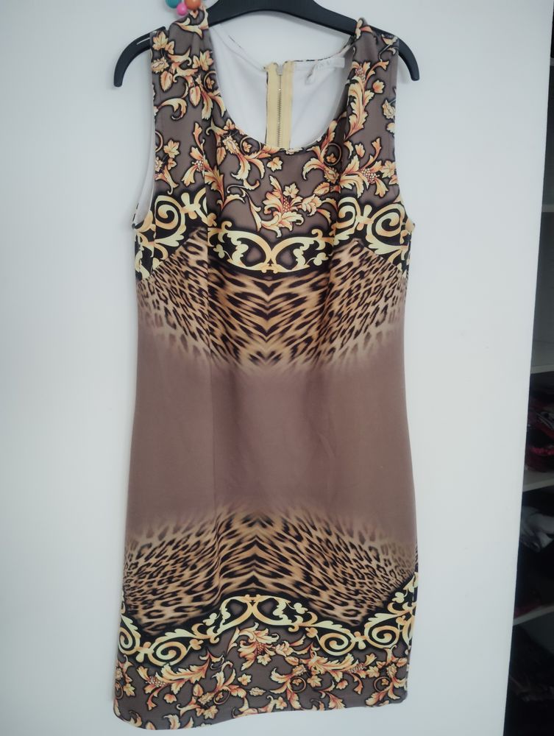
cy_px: 368
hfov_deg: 49.9
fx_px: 596
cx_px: 277
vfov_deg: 63.4
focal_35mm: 28
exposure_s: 1/25
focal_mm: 4.22
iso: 1075
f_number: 1.8
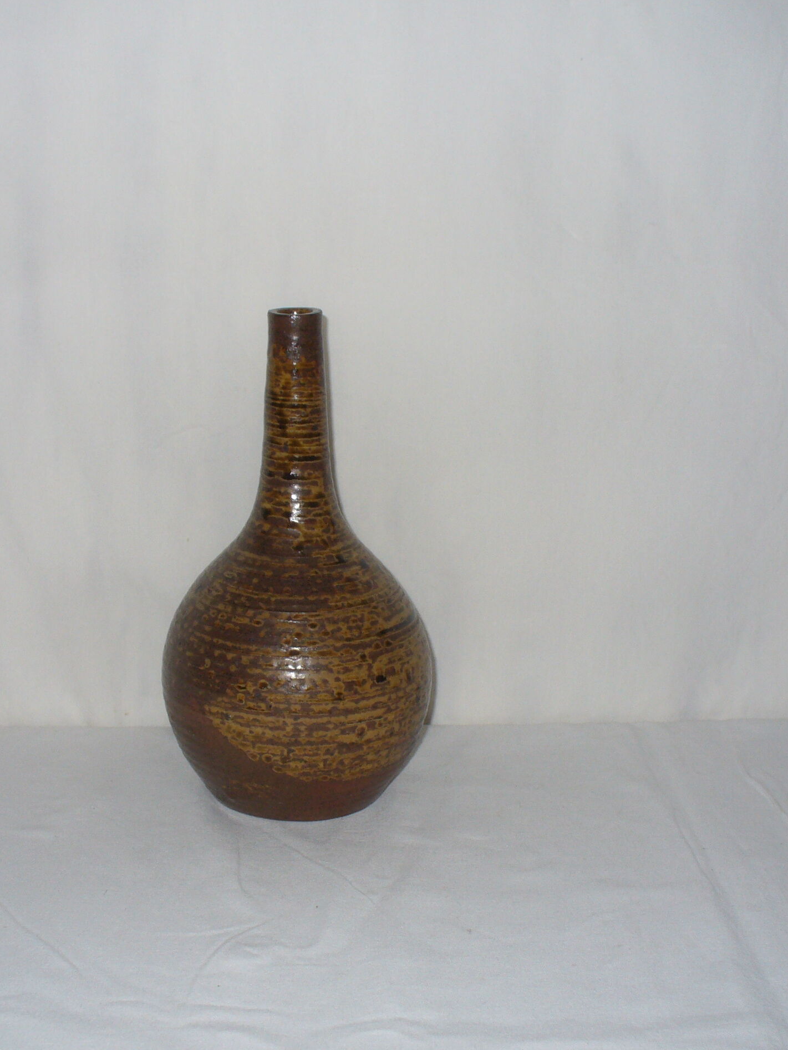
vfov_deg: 38.2
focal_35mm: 50
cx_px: 364
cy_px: 527
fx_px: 1517
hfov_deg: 29.1
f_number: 2.8
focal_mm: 6.1
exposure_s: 1/60
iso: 100
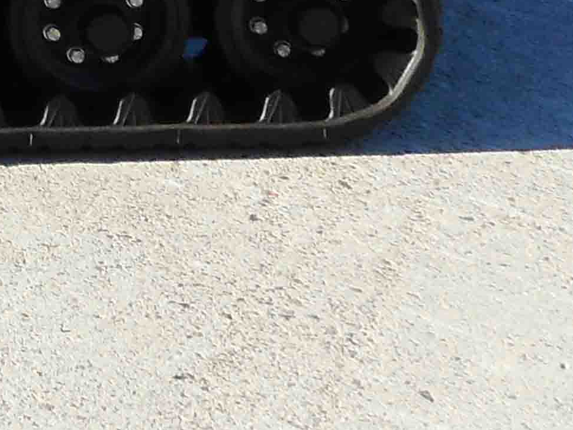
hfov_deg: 12.7
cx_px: -622
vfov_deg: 9.7
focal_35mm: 133
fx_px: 2202
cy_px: -640
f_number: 3.7
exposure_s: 1/200
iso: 80
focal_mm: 4.5
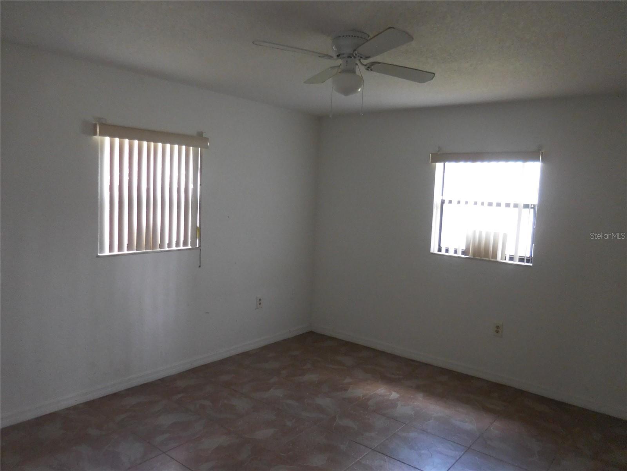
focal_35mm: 25
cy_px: 236
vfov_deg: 54.9
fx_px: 453
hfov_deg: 69.4
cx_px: 314
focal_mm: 4.5
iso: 400
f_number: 3.3
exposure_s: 1/13
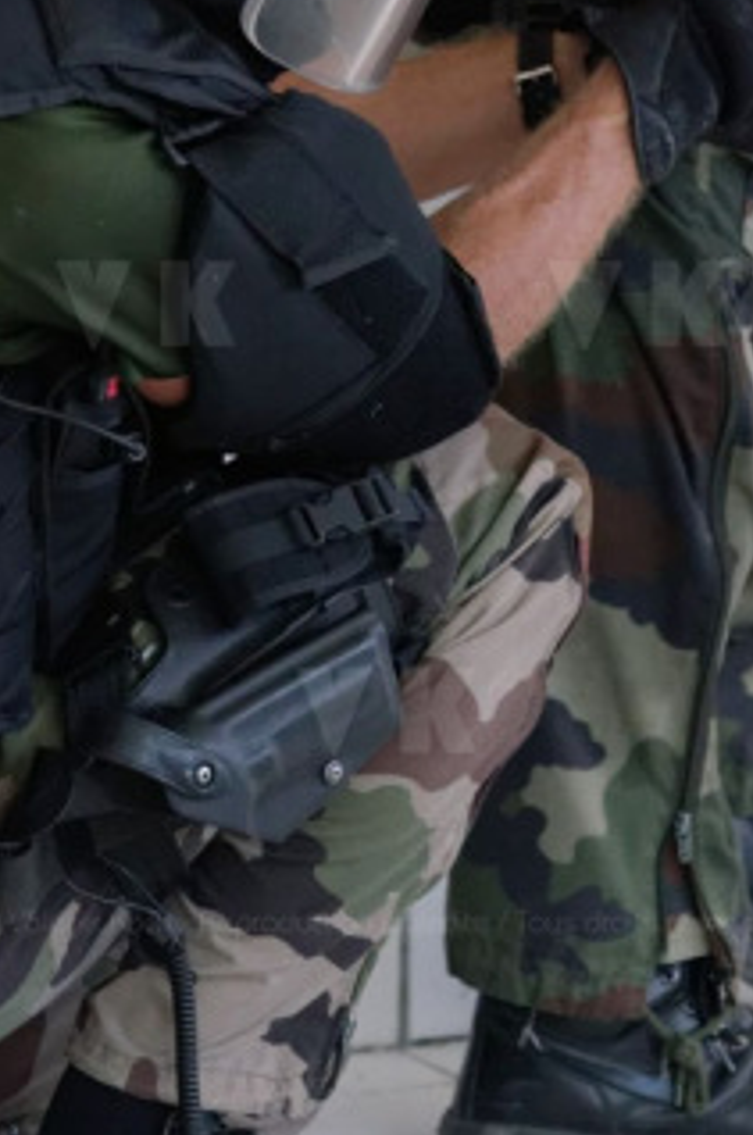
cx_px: 384
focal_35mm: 396
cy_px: 385
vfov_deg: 5.2
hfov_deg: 3.5
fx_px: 12464
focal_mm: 140
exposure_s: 1/500
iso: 2000
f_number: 5
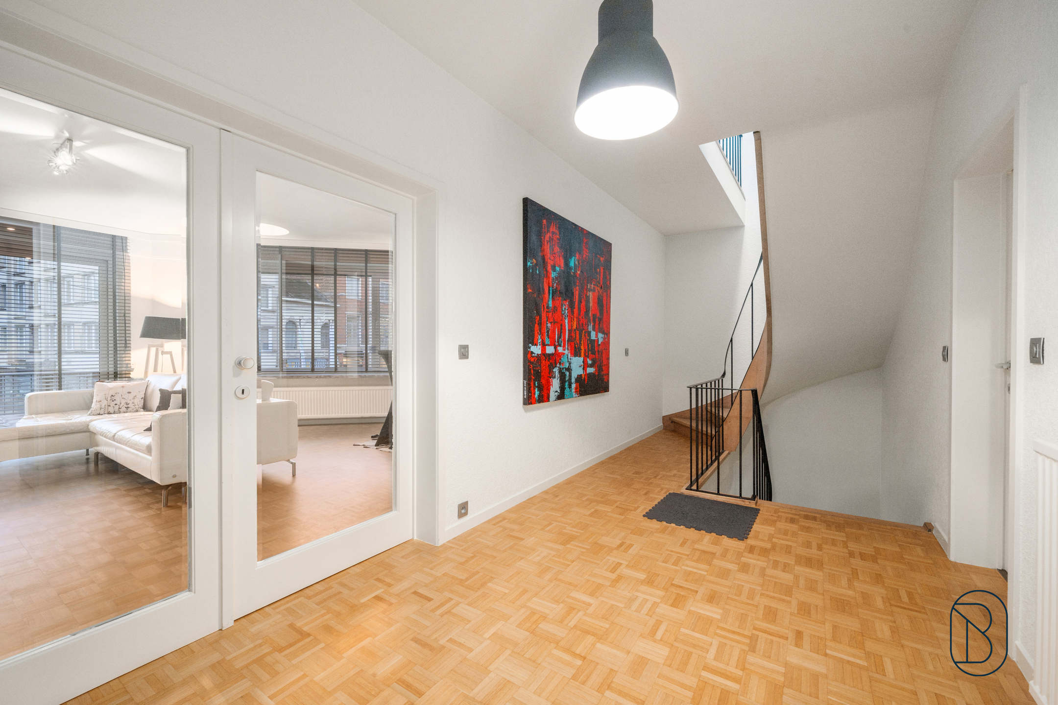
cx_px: 529
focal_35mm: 14
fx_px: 411
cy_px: 352
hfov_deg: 104.3
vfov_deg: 81.2
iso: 320
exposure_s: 1/8
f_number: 11
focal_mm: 14
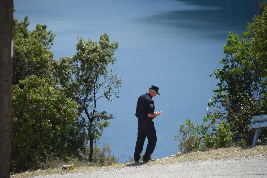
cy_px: 89
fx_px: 1854
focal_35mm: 250
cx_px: 134
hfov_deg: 8.2
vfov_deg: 5.5
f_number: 5.6
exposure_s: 1/2500
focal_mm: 250
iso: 640
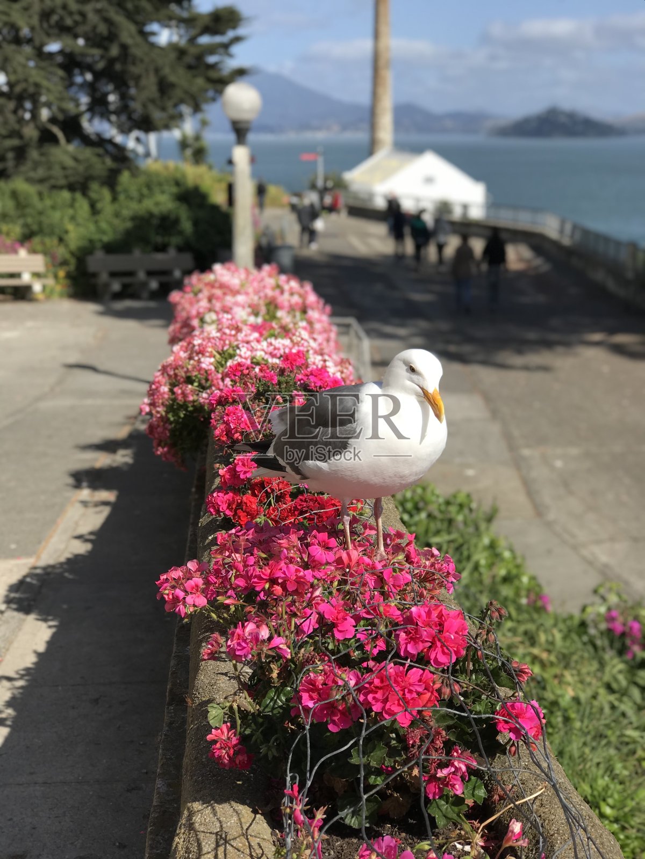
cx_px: 322
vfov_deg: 33.8
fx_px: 1416
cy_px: 430
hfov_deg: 25.7
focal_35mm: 57
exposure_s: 1/791
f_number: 2.8
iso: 20
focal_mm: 6.6
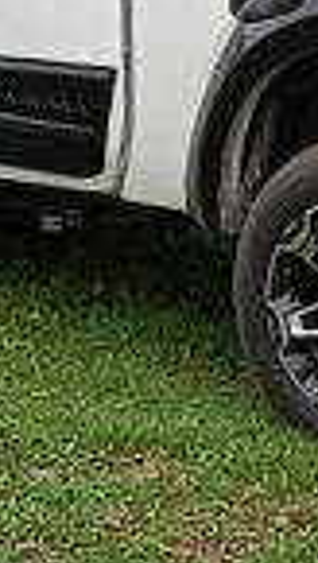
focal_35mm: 134
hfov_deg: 9.1
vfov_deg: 16.0
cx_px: 271
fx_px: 2001
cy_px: 348
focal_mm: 4.22
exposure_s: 1/110
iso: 54
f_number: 1.8
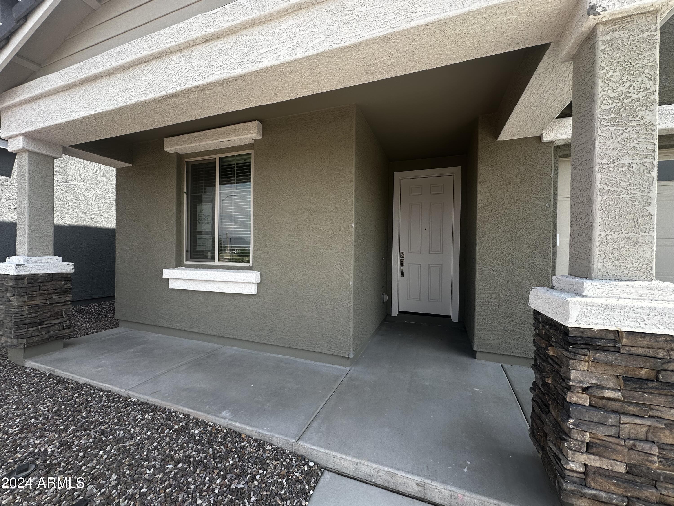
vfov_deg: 85.7
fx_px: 273
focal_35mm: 14
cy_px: 253
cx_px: 337
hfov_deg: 102.1
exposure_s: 1/419
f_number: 2.2
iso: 40
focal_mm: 2.22
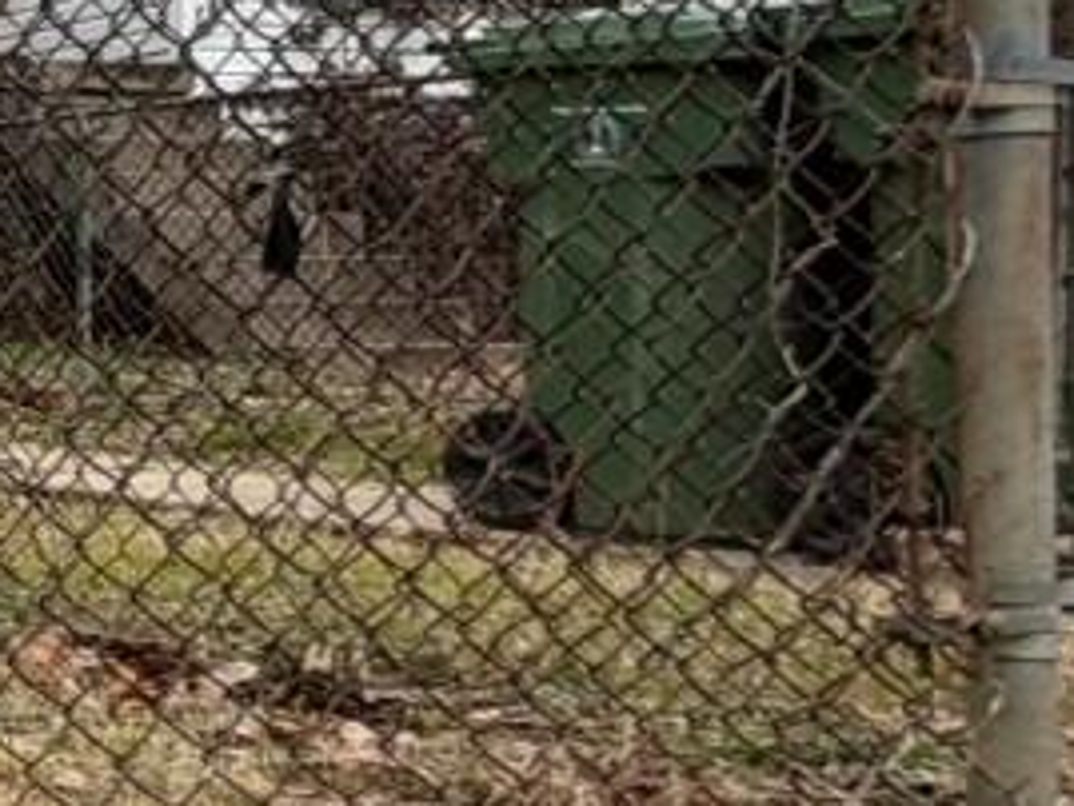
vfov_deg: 19.6
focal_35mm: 75
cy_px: 327
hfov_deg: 14.7
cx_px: -1557
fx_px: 2328
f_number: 2.2
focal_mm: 2.22
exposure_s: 1/121
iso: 50
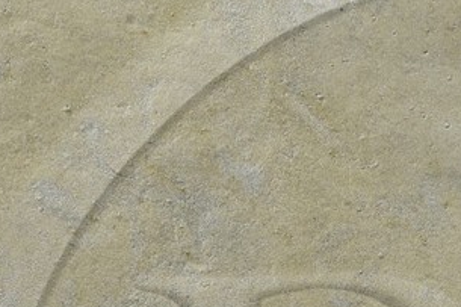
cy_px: 525
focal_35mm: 220
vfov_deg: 6.1
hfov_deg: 9.2
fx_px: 2816
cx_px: 549
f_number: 7.6
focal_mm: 28
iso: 100
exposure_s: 1/250
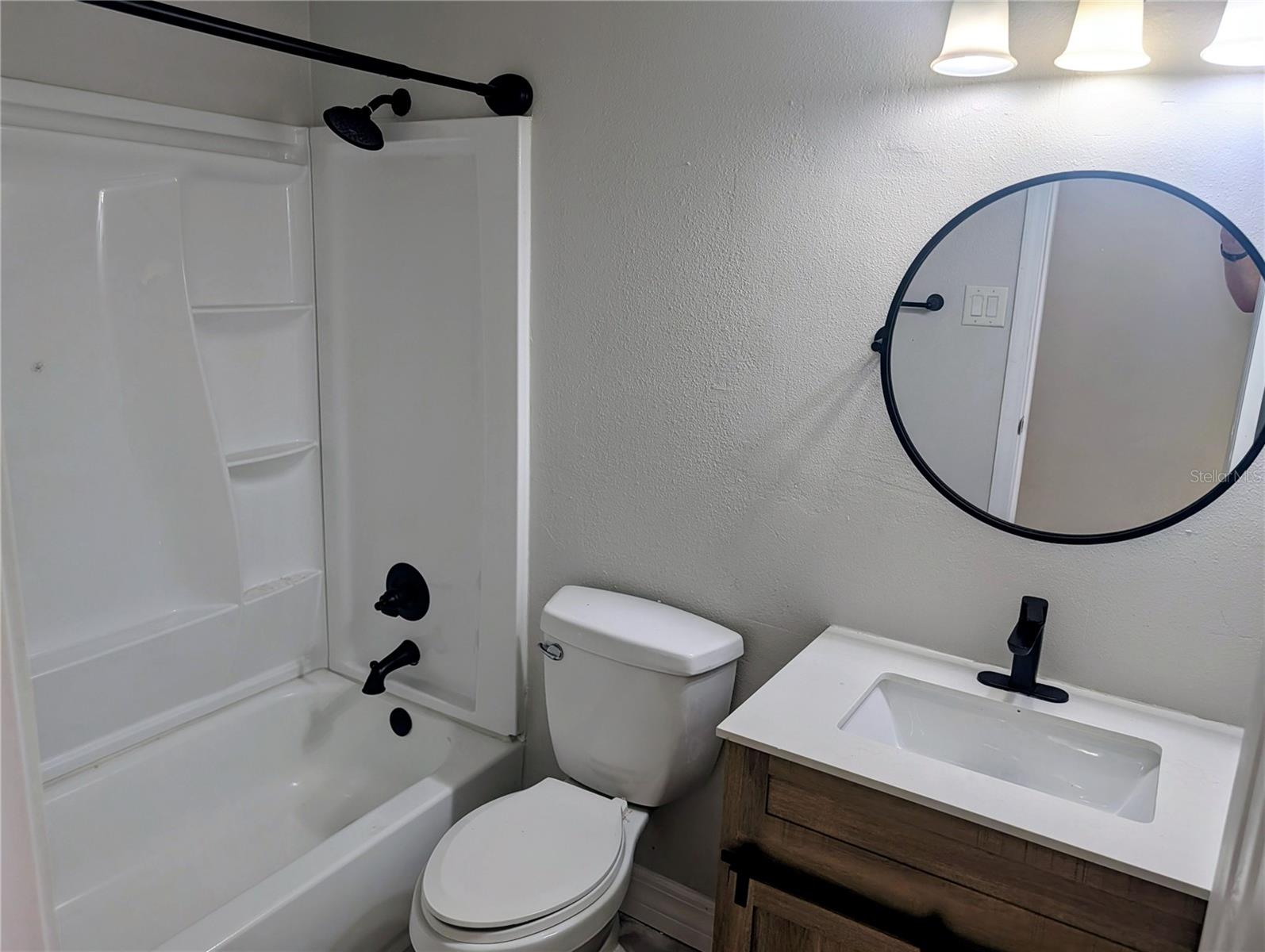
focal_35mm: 24
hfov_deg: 71.5
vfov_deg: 56.9
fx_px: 878
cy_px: 476
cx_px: 632
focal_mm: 6.9
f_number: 1.68
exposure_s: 1/30
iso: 40
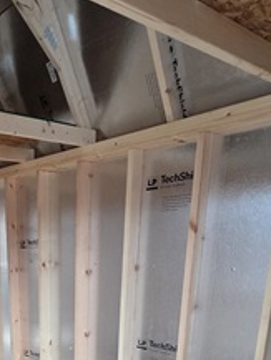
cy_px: 370
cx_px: 25
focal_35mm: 36
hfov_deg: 37.0
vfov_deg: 43.1
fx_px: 375
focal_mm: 2.2
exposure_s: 1/359
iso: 500
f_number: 1.9
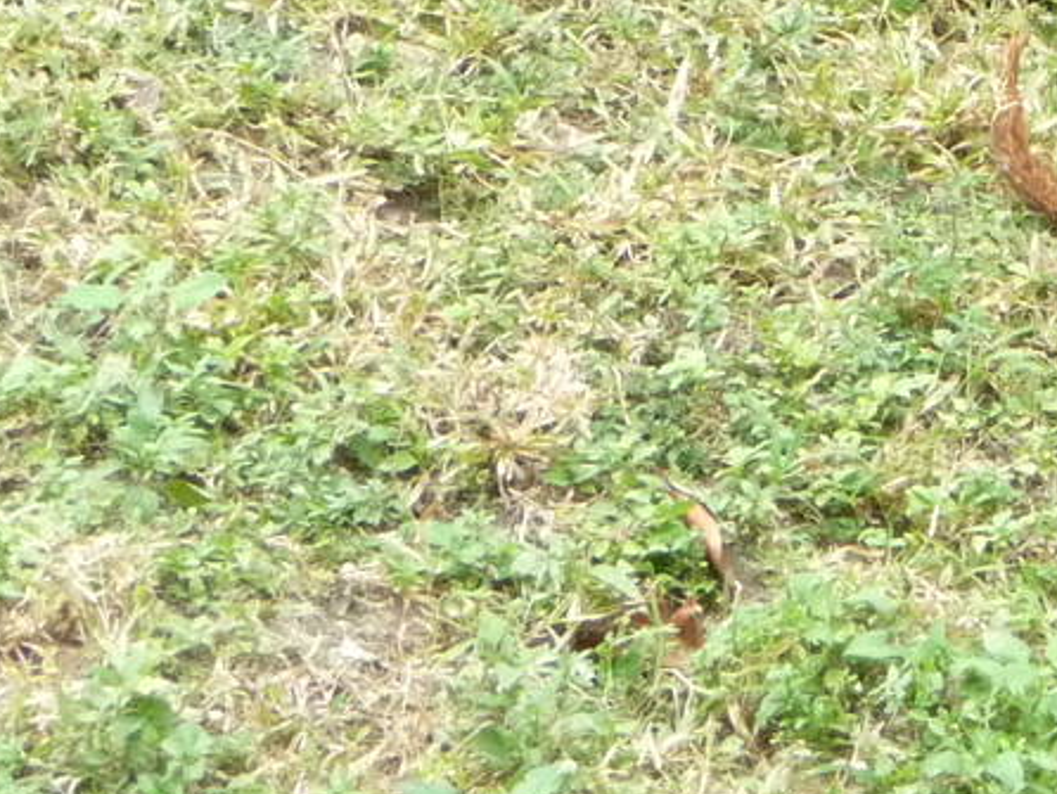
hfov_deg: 3.1
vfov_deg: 2.3
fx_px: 19492
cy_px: -557
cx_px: 1616
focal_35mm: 638
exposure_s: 1/125
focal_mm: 30.5
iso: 400
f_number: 4.8
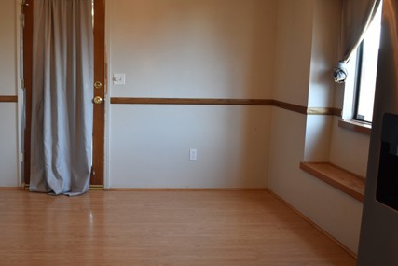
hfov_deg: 42.6
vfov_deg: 29.8
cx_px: 115
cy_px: 154
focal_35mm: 45
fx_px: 498
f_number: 4
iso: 400
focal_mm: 20
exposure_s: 1/60
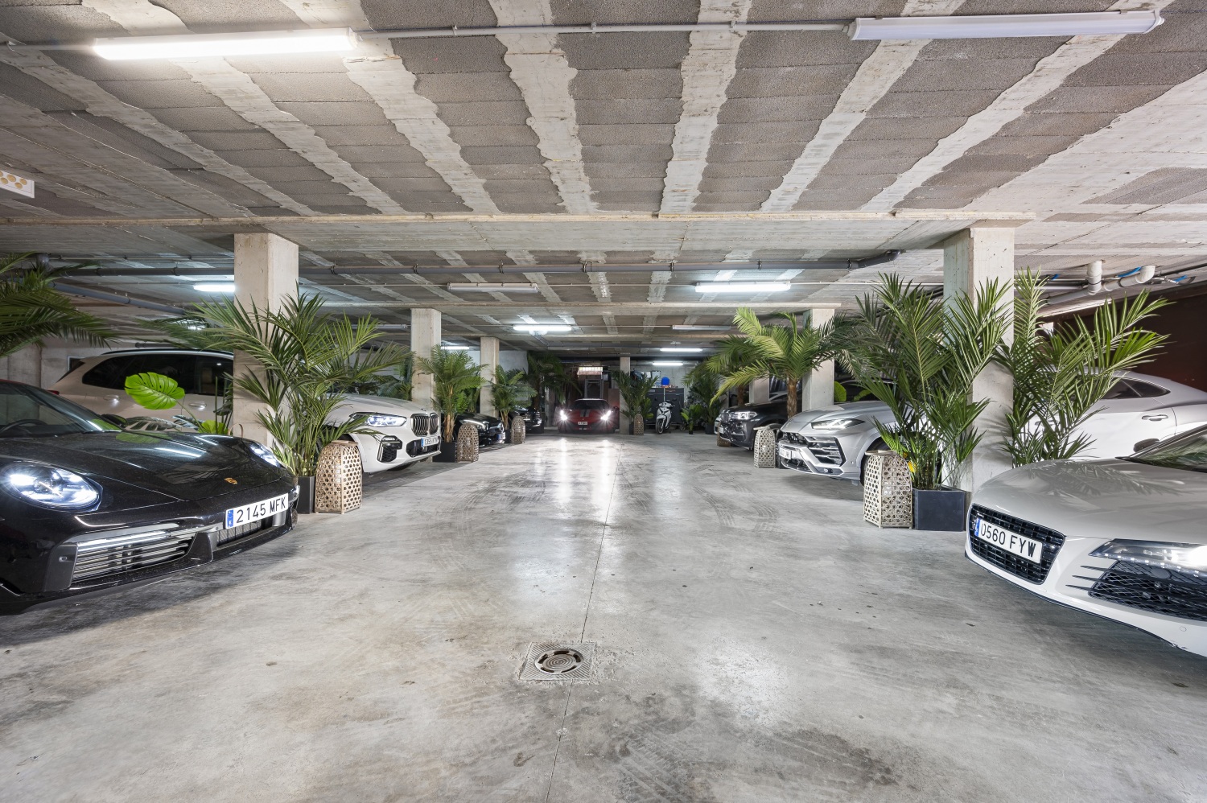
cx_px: 604
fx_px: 469
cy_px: 402
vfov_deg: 81.1
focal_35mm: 14
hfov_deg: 104.3
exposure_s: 1/2
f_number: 7.1
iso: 200
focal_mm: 14
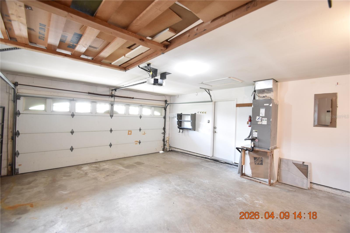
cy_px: 116
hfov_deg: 100.4
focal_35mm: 15
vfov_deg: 77.3
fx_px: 146
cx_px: 175
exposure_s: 1/20
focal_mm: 10
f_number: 3.5
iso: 800
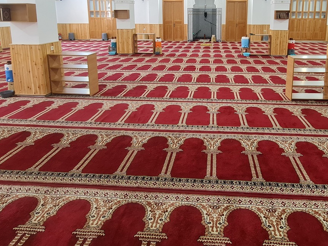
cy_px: 52
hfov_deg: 75.4
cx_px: 200
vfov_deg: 56.9
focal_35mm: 22
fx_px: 208
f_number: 2.2
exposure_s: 1/33
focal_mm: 2.2
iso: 400
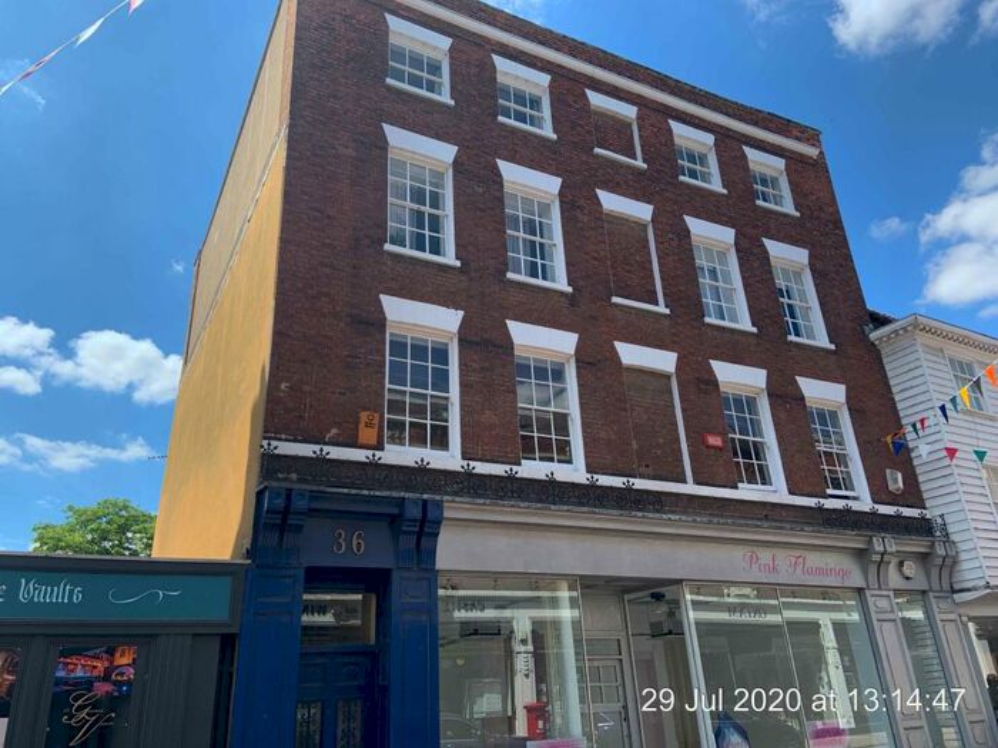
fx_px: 750
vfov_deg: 53.1
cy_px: 374
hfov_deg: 67.3
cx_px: 499
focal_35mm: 26
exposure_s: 1/954
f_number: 1.8
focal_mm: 4.25
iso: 25
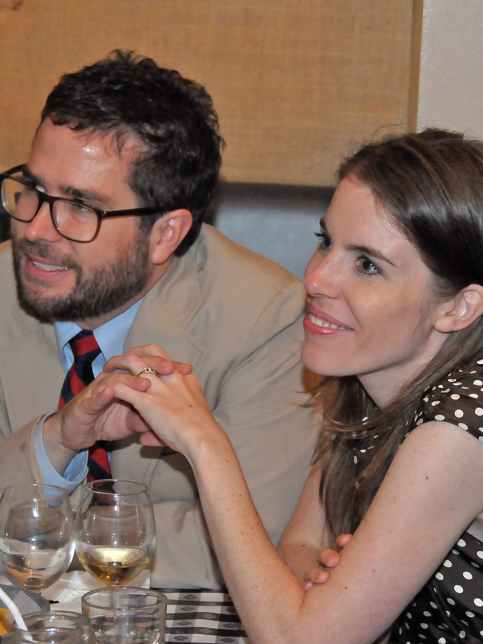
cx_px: 206
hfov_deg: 9.8
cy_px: 322
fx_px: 2828
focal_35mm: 152
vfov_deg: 13.0
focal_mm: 70
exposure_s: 1/60
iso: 1600
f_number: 5
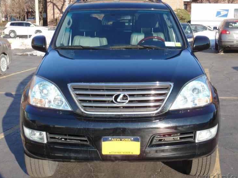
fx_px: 433
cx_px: 125
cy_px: 85
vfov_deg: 23.3
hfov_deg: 30.7
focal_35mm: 63
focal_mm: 10.43
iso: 64
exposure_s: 1/160
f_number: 4.5
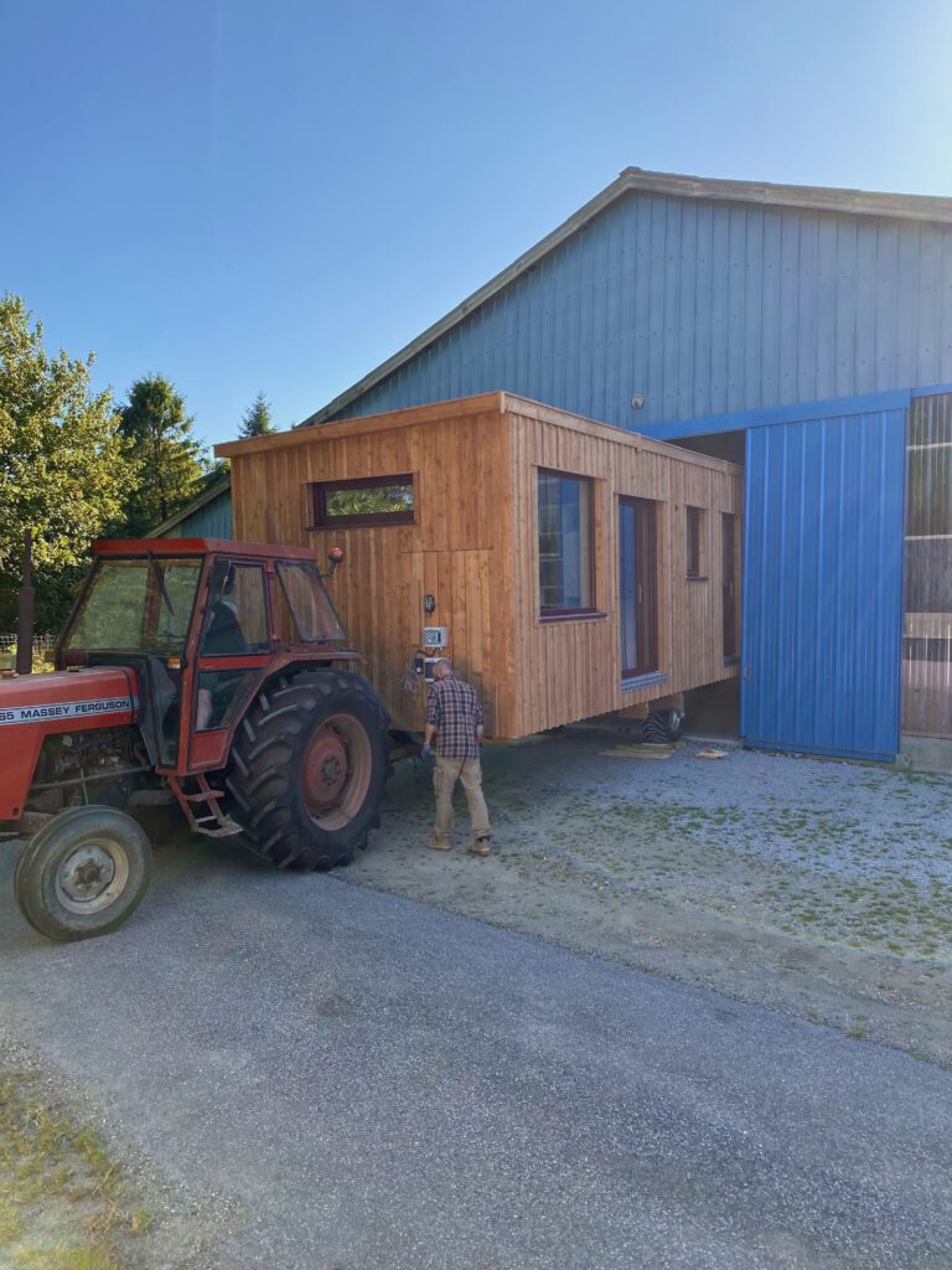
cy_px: 635
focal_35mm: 26
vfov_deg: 67.3
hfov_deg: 53.1
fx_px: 953
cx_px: 476
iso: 32
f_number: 1.8
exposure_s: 1/1330
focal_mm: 4.25
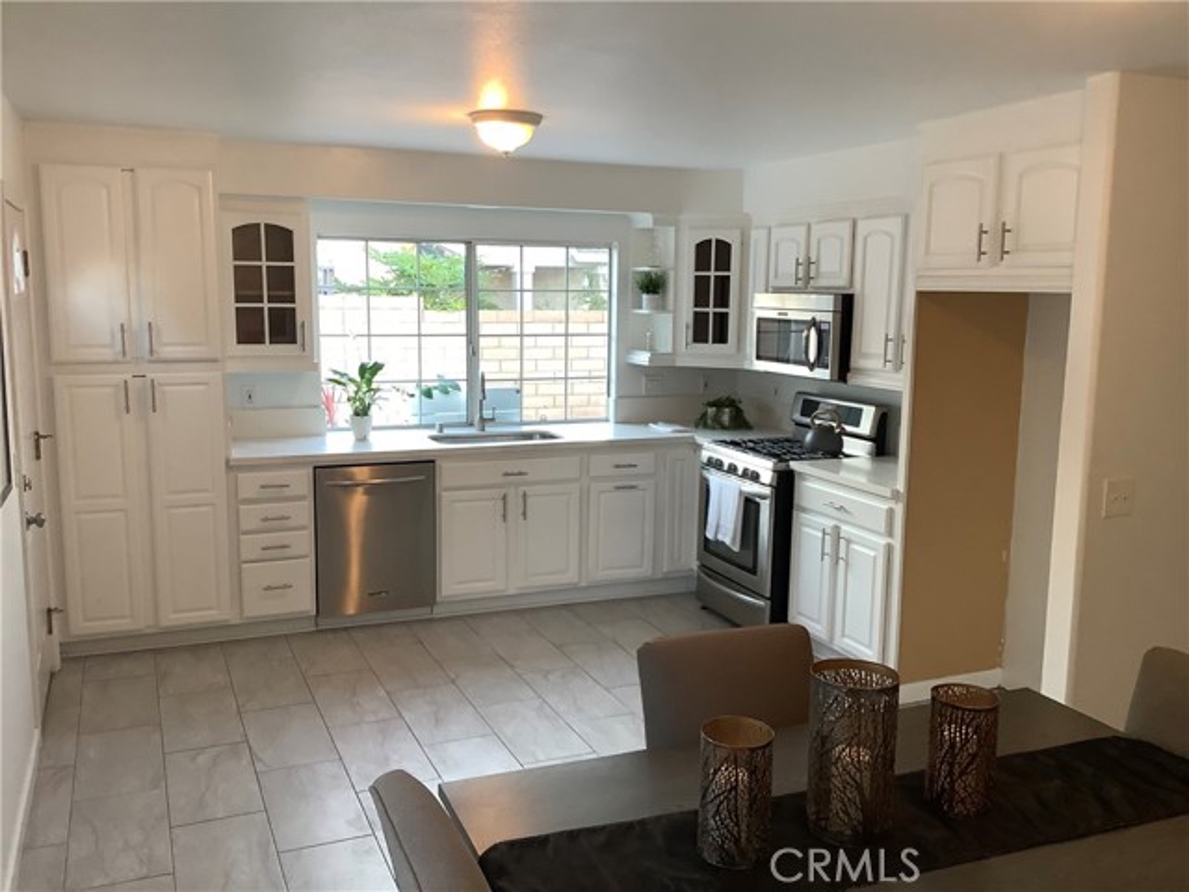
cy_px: 446
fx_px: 1065
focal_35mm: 31
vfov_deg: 45.4
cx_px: 594
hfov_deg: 58.4
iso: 125
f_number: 2.4
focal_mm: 3.3
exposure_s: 1/50
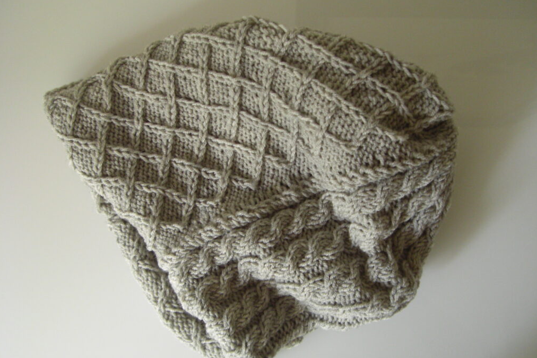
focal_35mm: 40
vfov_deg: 33.4
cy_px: 186
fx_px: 597
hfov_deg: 48.5
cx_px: 269
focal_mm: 6.2
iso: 200
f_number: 2.7
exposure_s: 1/50
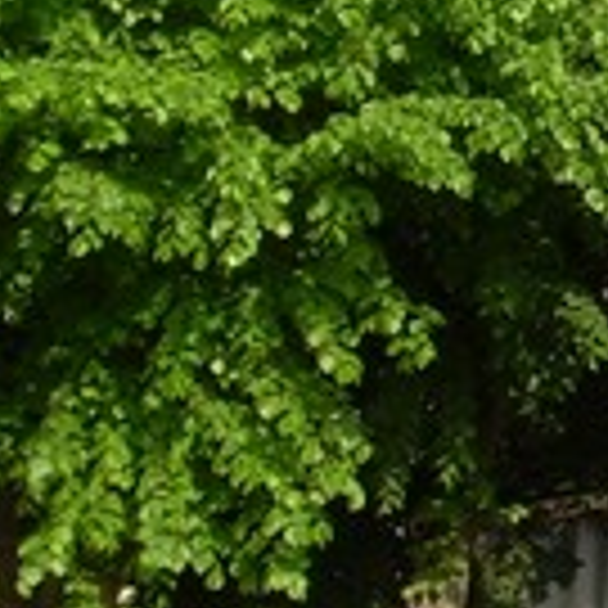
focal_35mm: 320
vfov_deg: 5.4
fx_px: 6359
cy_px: -631
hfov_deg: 5.3
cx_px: 1383
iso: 50
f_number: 5.7
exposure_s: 1/162
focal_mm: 10.3
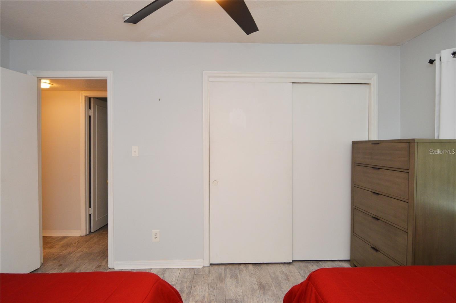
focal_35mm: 18
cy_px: 152
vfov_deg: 67.3
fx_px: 228
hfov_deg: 90.1
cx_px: 228
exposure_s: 1/60
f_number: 4
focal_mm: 12
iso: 640
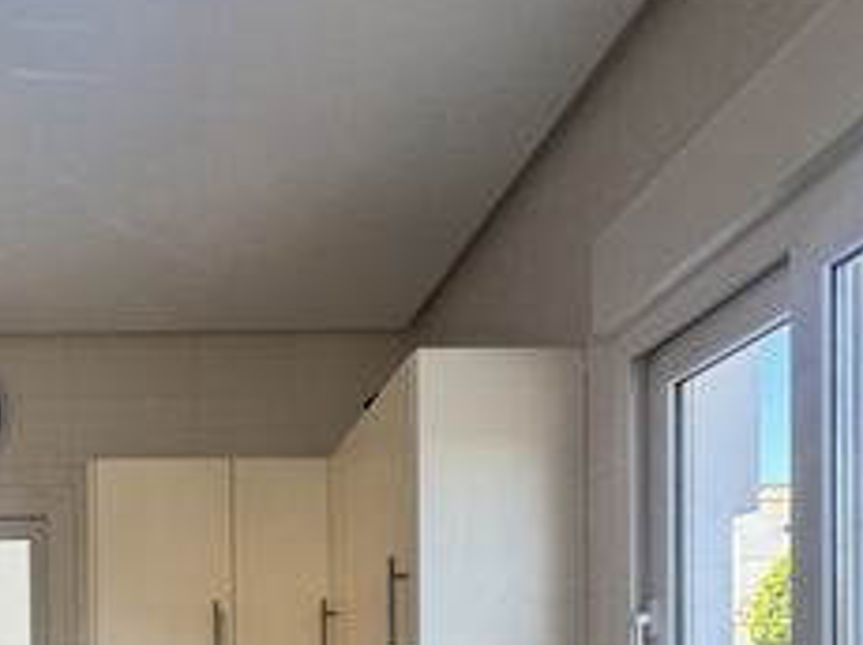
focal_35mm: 43
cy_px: 724
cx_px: 148
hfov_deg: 41.6
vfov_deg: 29.9
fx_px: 1071
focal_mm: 2.22
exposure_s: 1/100
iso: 64
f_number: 2.2
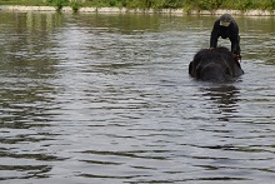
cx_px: 148
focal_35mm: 107
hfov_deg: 19.1
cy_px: 0
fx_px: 818
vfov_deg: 12.7
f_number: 7.1
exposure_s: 1/200
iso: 100
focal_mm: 34
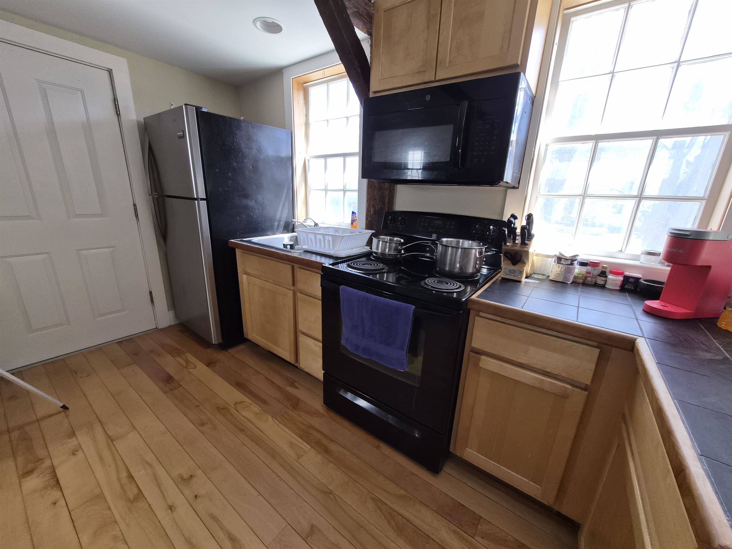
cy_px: 274
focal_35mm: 13
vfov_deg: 89.9
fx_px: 275
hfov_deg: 106.2
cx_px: 366
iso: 40
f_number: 2.2
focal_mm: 1.7
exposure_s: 1/60
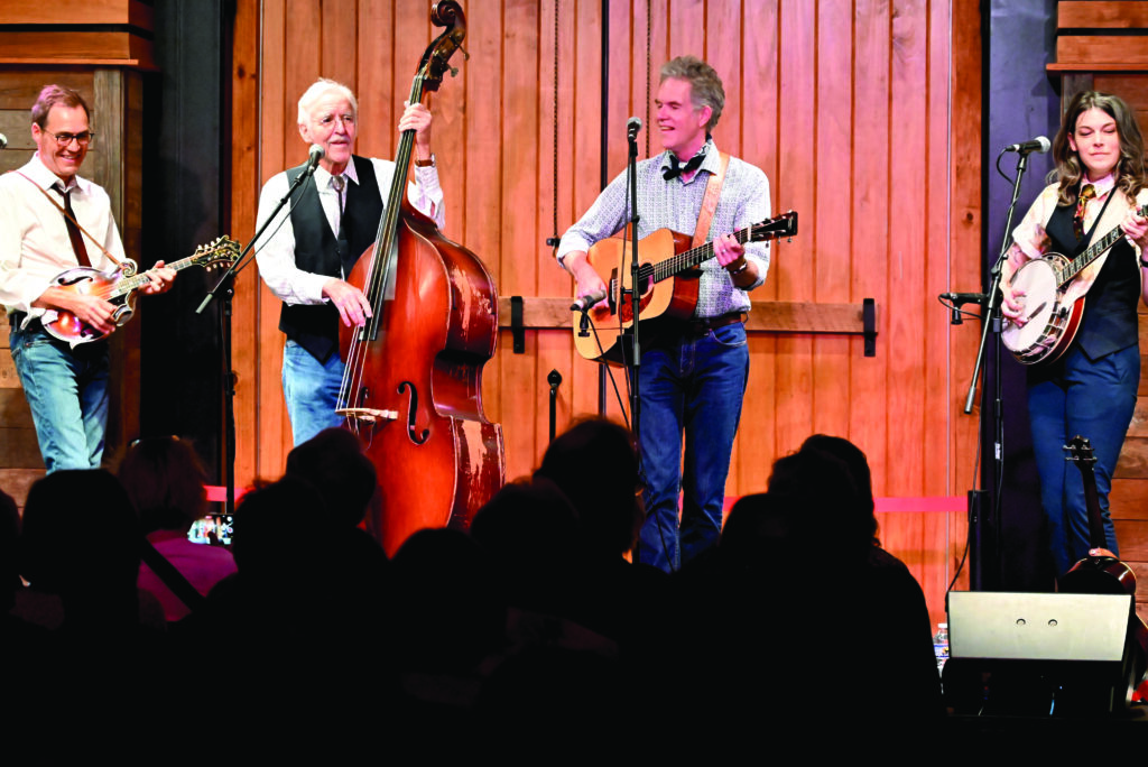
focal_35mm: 135
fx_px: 4307
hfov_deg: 15.2
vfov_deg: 10.2
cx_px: 574
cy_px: 384
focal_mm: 135
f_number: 6.3
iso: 12800
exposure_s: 1/125
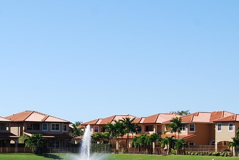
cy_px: 151
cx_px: 79
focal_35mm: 123
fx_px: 818
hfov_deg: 16.6
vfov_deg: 11.1
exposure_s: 1/250
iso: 100
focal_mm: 38
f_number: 8
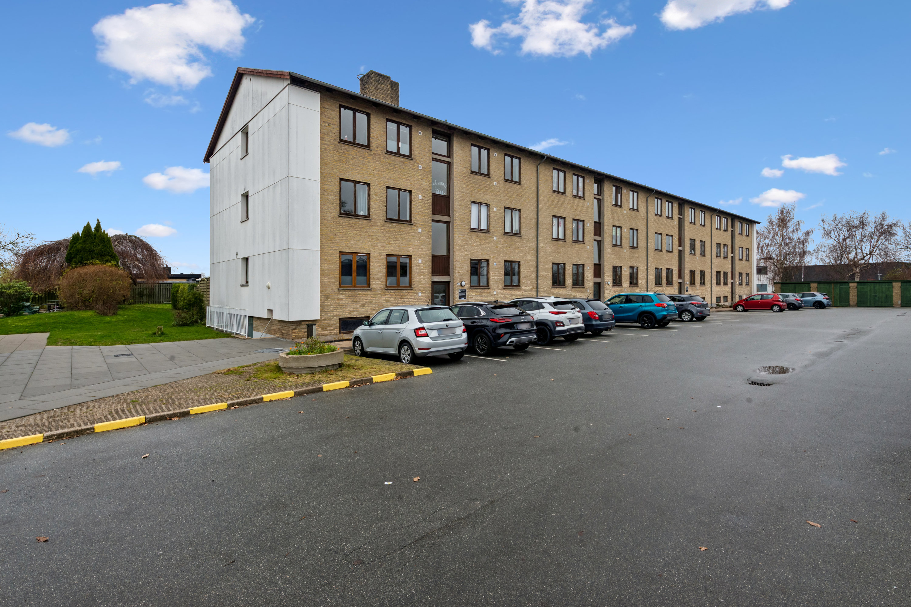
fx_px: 430
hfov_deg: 93.3
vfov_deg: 70.4
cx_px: 456
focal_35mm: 17
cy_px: 304
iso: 200
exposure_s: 1/30
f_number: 10
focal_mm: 17
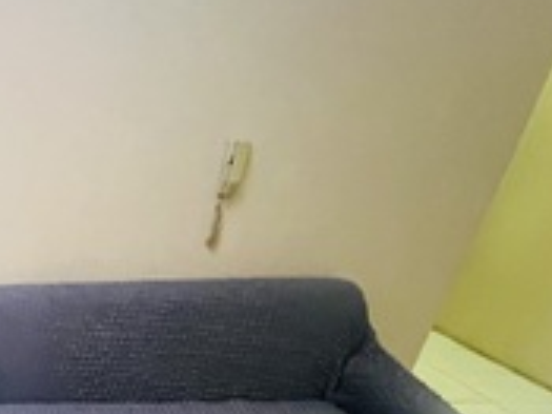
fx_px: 542
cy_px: 472
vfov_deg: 34.9
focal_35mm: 34
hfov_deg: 39.9
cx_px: -99
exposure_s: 1/50
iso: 800
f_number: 1.8
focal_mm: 1.57
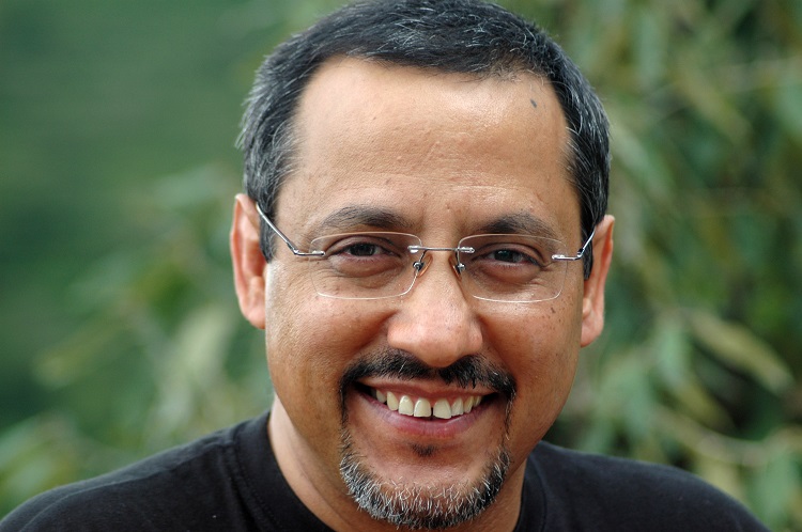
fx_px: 3738
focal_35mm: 168
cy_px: 266
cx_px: 401
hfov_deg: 12.2
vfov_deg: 8.1
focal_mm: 112
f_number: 4.5
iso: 200
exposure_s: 1/320
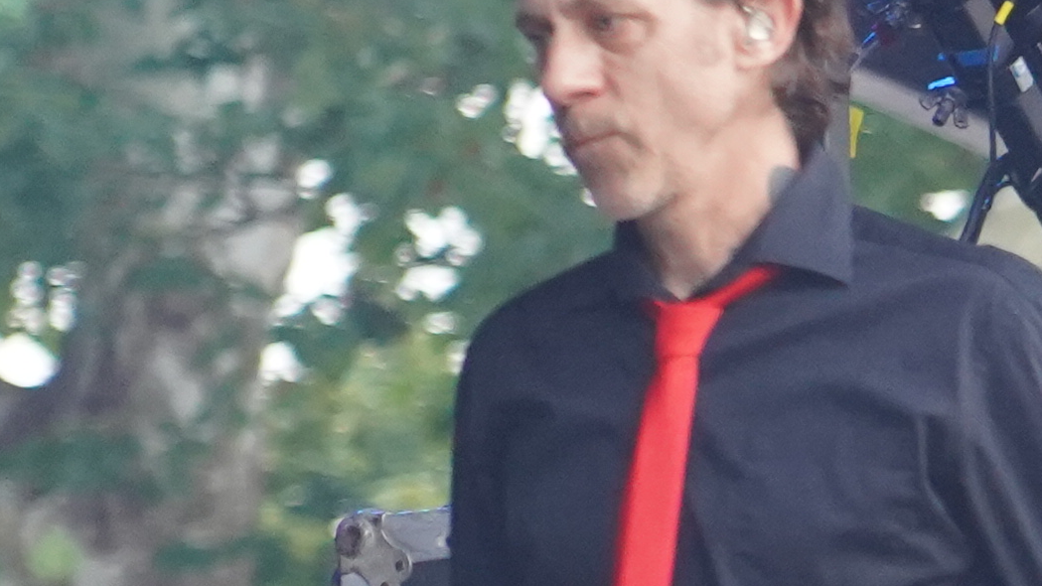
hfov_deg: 3.4
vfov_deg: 1.9
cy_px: 448
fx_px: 17379
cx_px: 2478
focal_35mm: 629
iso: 4000
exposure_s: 1/160
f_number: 4
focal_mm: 105
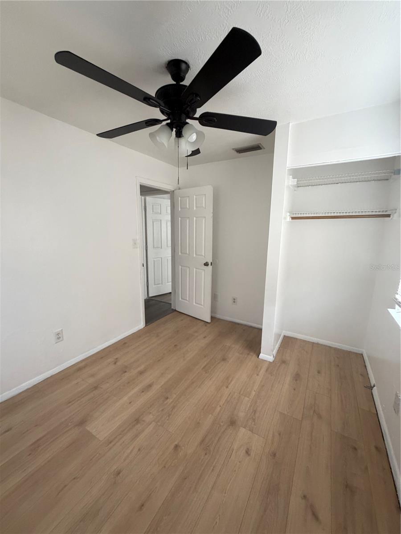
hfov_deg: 85.7
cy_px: 267
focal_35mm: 14
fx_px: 216
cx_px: 200
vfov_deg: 102.1
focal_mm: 2.22
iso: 320
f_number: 2.2
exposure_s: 1/74
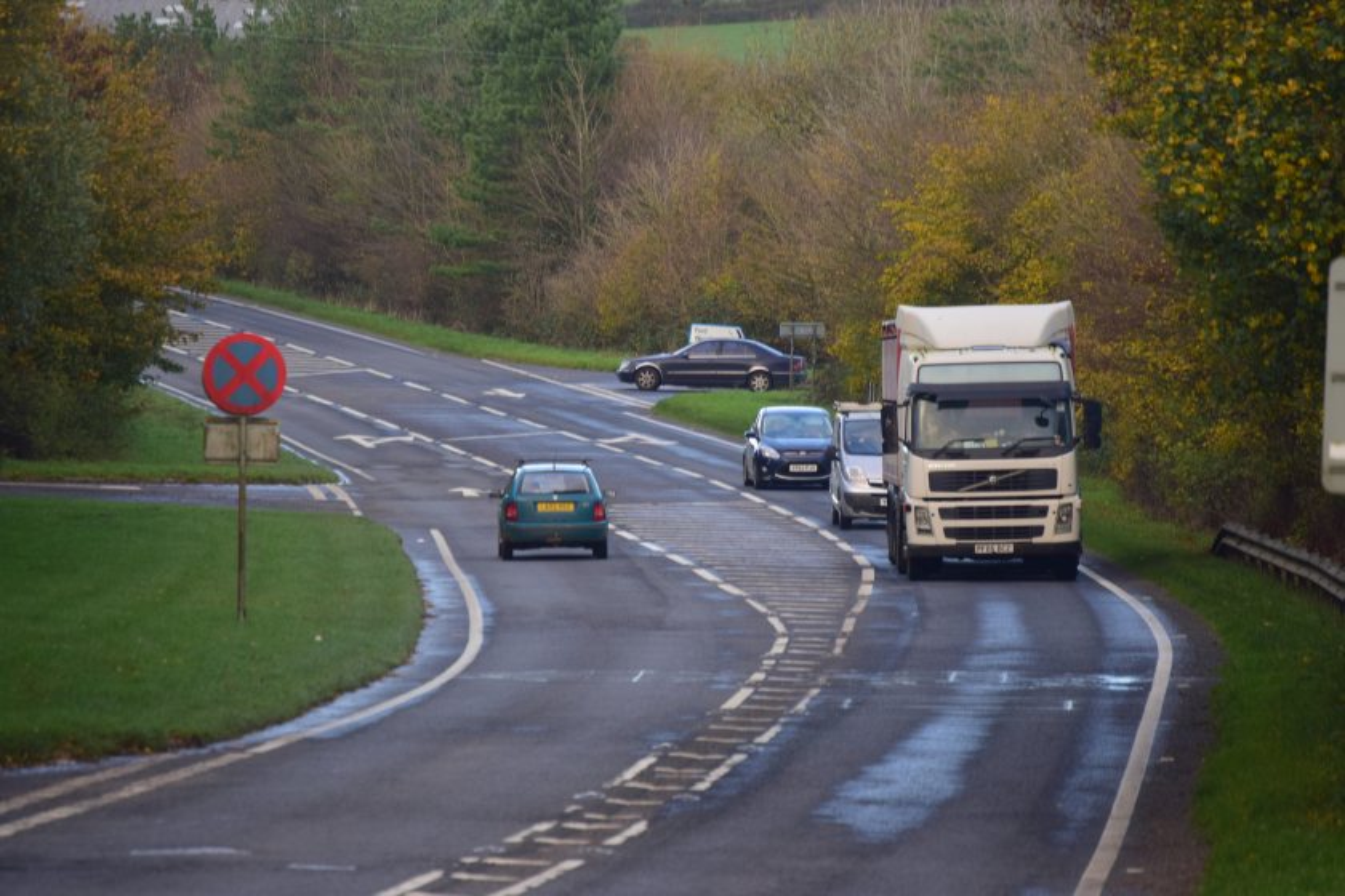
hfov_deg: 6.9
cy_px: 448
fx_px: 11207
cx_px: 672
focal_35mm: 300
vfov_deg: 4.6
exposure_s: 1/160
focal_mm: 200
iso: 200
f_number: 5.6
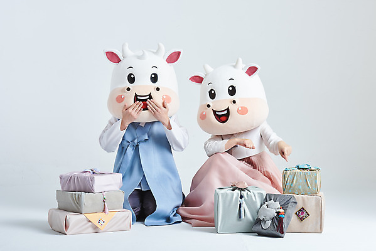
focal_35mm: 75
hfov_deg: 27.0
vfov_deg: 18.2
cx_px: 188
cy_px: 126
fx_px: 784
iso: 100
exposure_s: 1/125
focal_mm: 75
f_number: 11
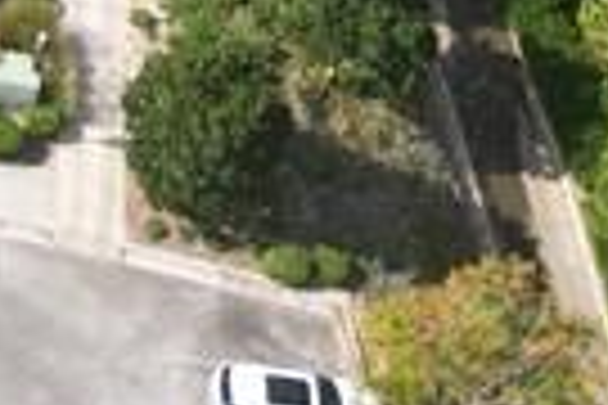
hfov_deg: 10.1
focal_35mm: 190
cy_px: -981
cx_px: -558
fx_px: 3209
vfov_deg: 6.4
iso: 120
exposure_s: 1/1500
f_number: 1.7
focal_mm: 6.72
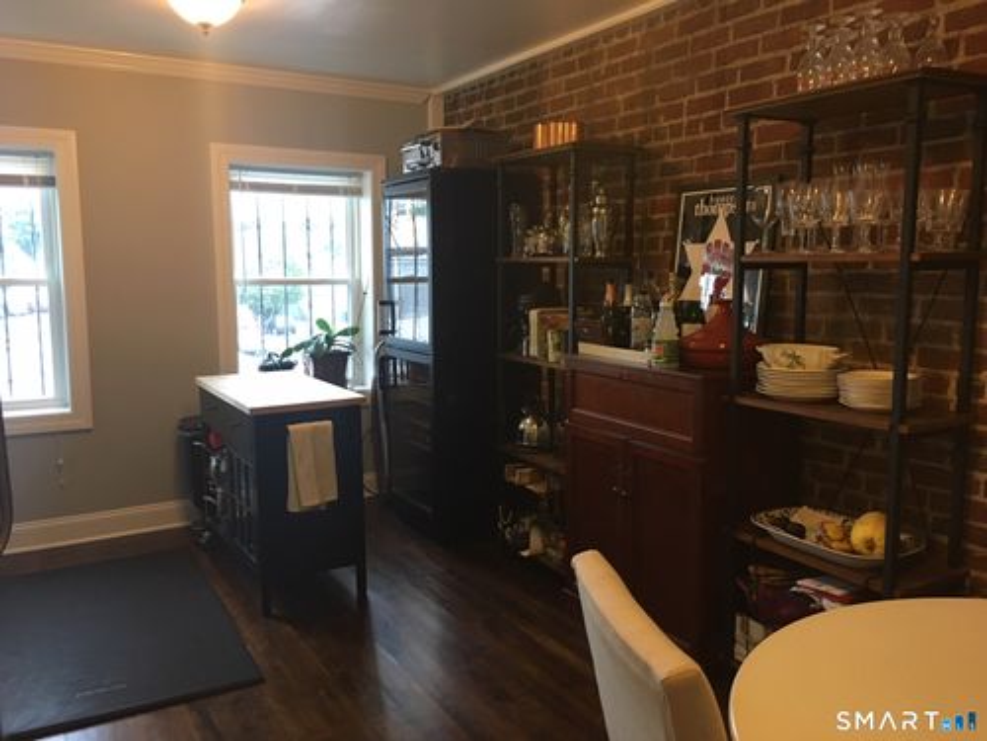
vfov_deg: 48.2
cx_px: 494
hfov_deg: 61.7
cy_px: 370
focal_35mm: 29
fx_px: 827
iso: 125
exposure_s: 1/30
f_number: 2.2
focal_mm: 4.15
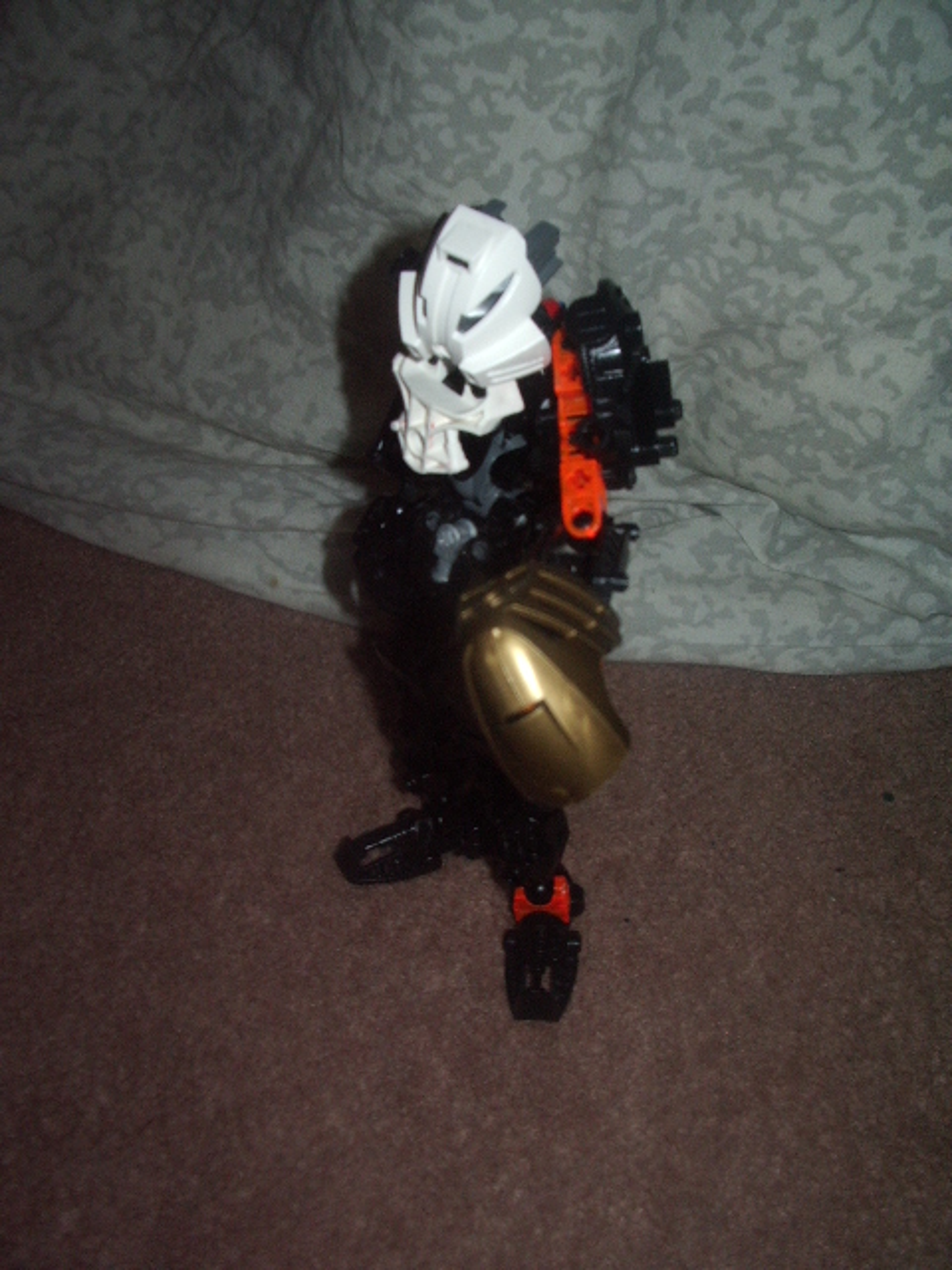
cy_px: 635
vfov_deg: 52.6
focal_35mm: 35
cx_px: 476
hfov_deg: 40.7
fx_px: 1283
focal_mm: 5.8
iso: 100
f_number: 4.3
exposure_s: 1/40
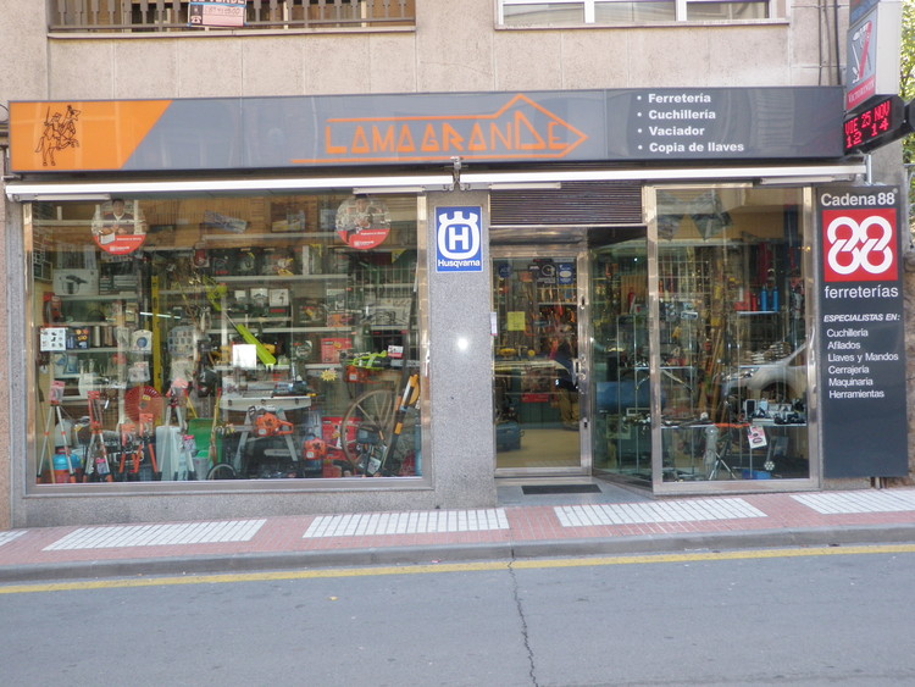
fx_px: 952
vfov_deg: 39.7
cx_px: 458
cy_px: 344
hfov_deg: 51.3
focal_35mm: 36
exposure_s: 1/40
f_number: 4.1
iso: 160
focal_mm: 6.53
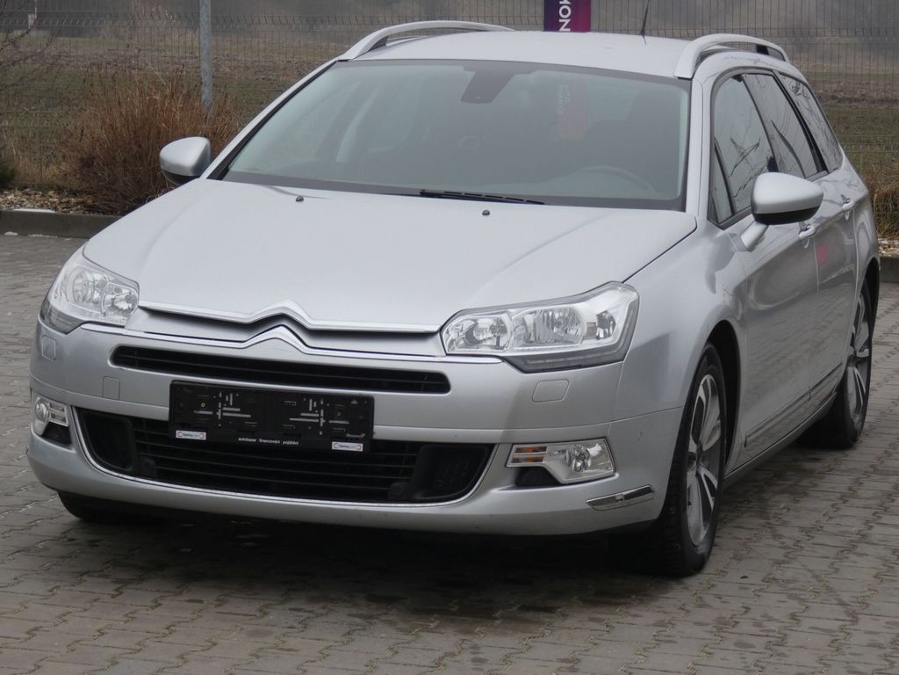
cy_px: 338
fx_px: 2987
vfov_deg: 12.9
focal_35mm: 115
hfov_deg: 17.1
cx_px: 450
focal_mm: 20.5
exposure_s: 1/80
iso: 80
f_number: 5
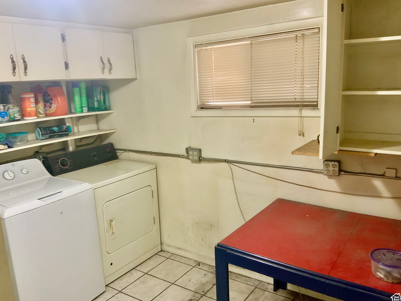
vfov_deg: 46.8
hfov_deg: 60.0
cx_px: 198
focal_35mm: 30
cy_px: 152
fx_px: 347
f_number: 1.8
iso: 200
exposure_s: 1/60
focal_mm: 3
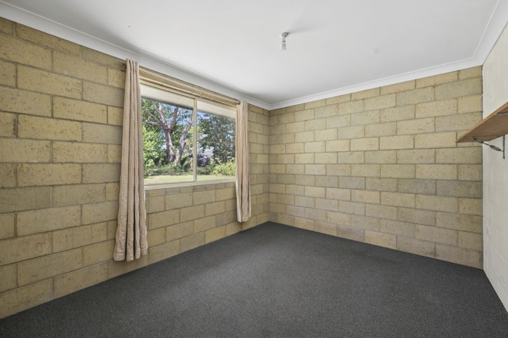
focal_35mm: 14
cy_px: 169
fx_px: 197
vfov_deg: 81.1
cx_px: 254
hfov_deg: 104.3
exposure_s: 1/8
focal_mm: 14
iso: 200
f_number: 7.1
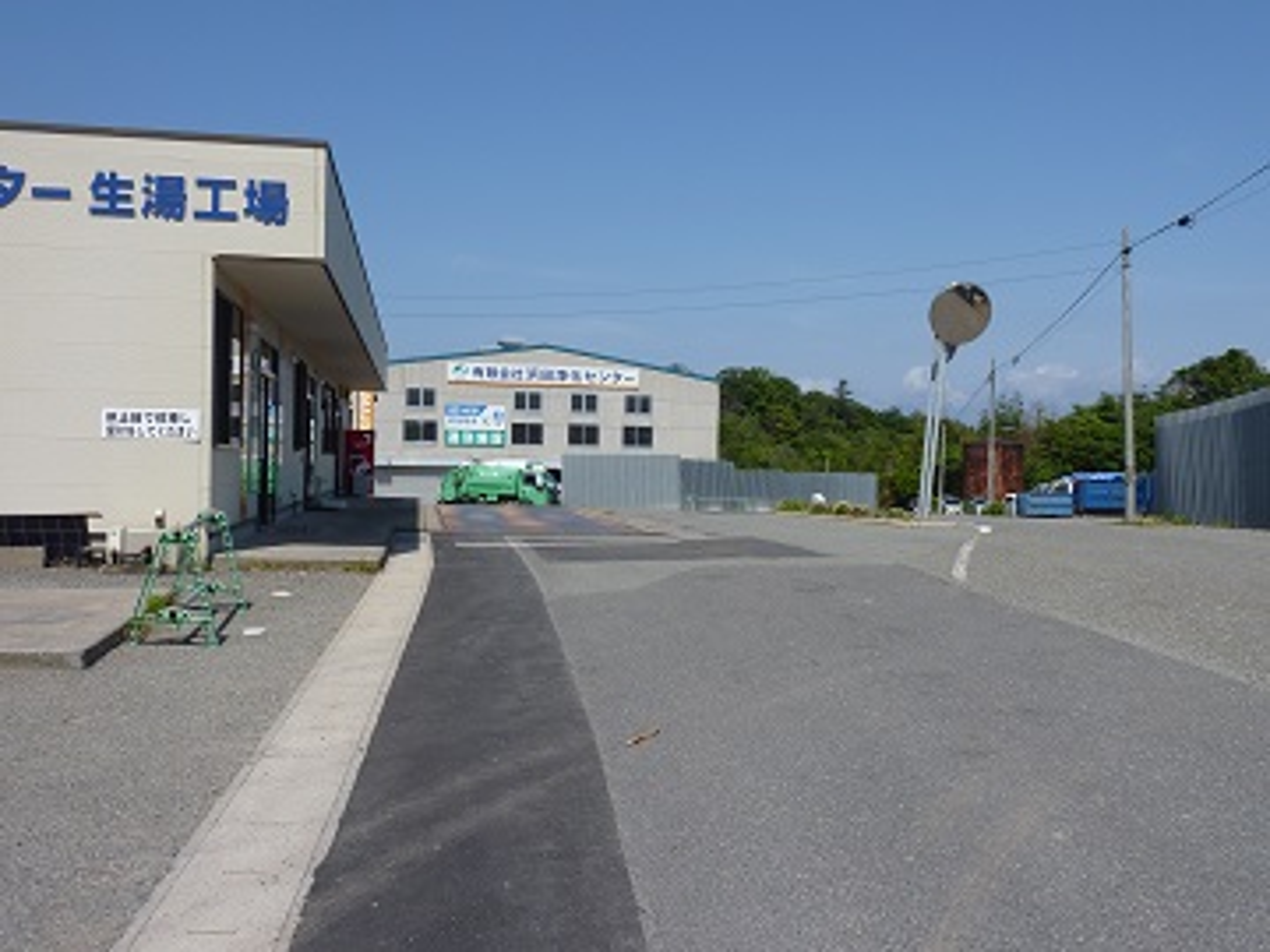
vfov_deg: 44.2
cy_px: 476
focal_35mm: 32
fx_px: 1174
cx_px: 635
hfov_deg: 56.8
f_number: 5.6
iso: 80
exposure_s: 1/500
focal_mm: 5.3
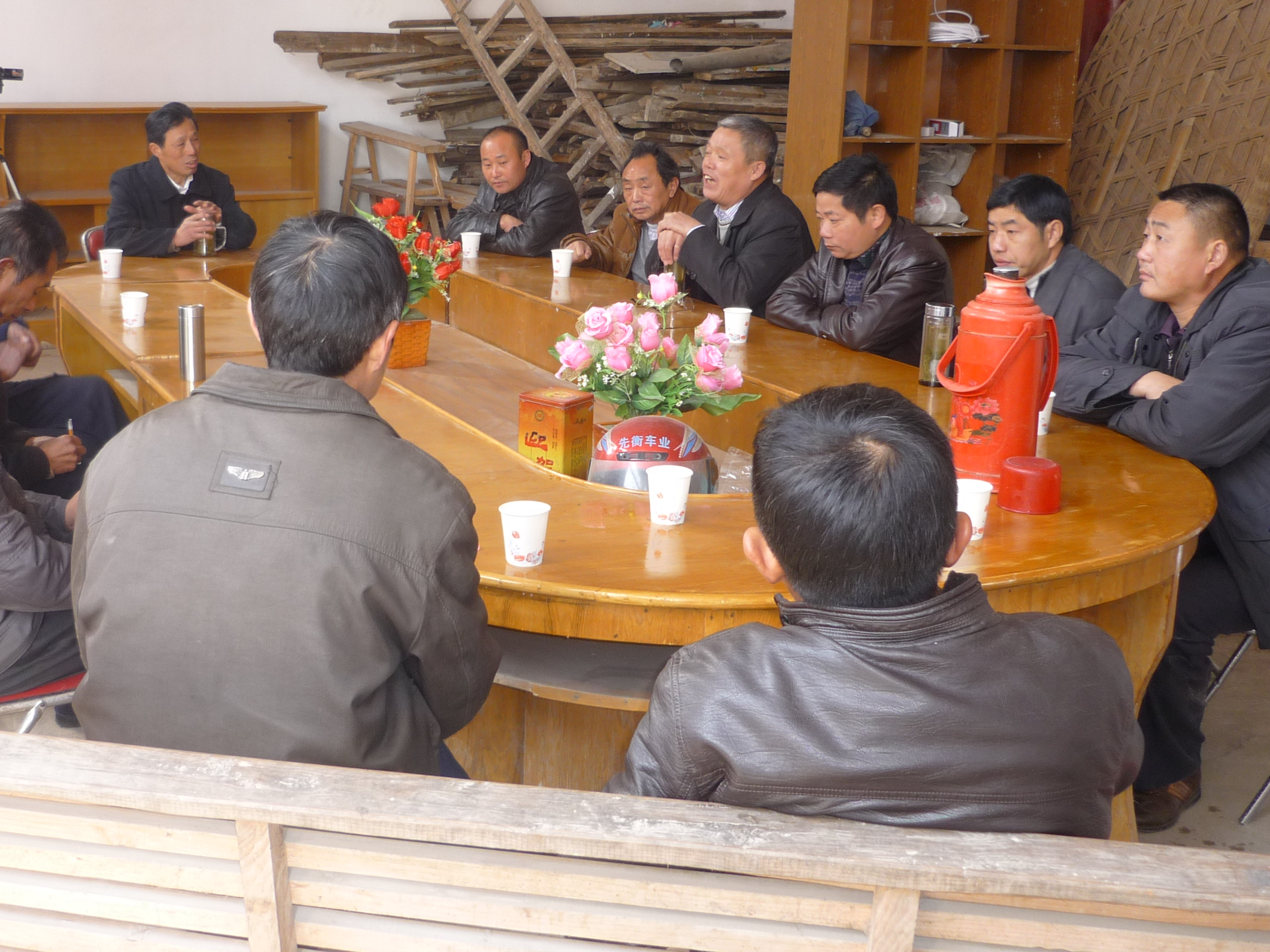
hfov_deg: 44.6
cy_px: 384
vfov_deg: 34.2
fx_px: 1541
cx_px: 530
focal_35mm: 42
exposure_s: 1/15
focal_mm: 5.5
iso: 100
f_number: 2.8
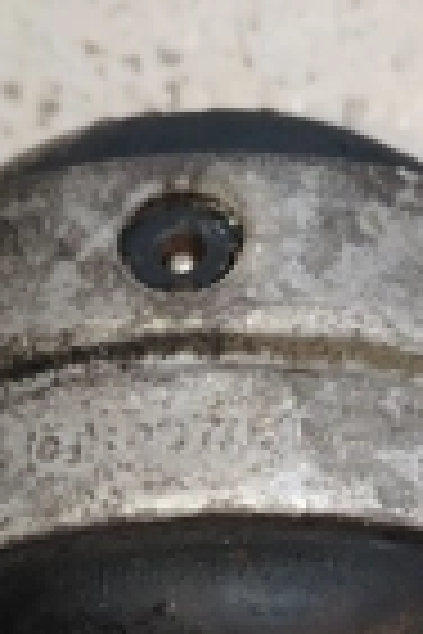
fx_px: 1251
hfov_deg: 19.0
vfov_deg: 27.1
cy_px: 612
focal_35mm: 71
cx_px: 333
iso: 594
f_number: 1.75
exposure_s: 1/50
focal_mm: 5.25
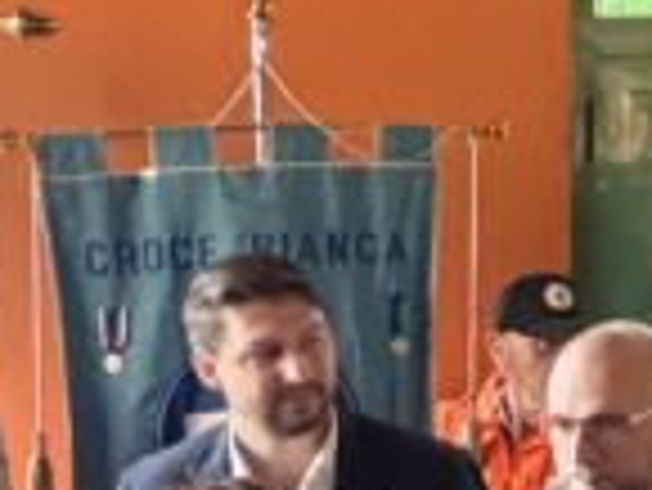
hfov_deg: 17.1
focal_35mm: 99
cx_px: 1079
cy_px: 342
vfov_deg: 14.9
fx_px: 1866
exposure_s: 1/60
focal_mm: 2.22
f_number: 2.2
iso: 1000
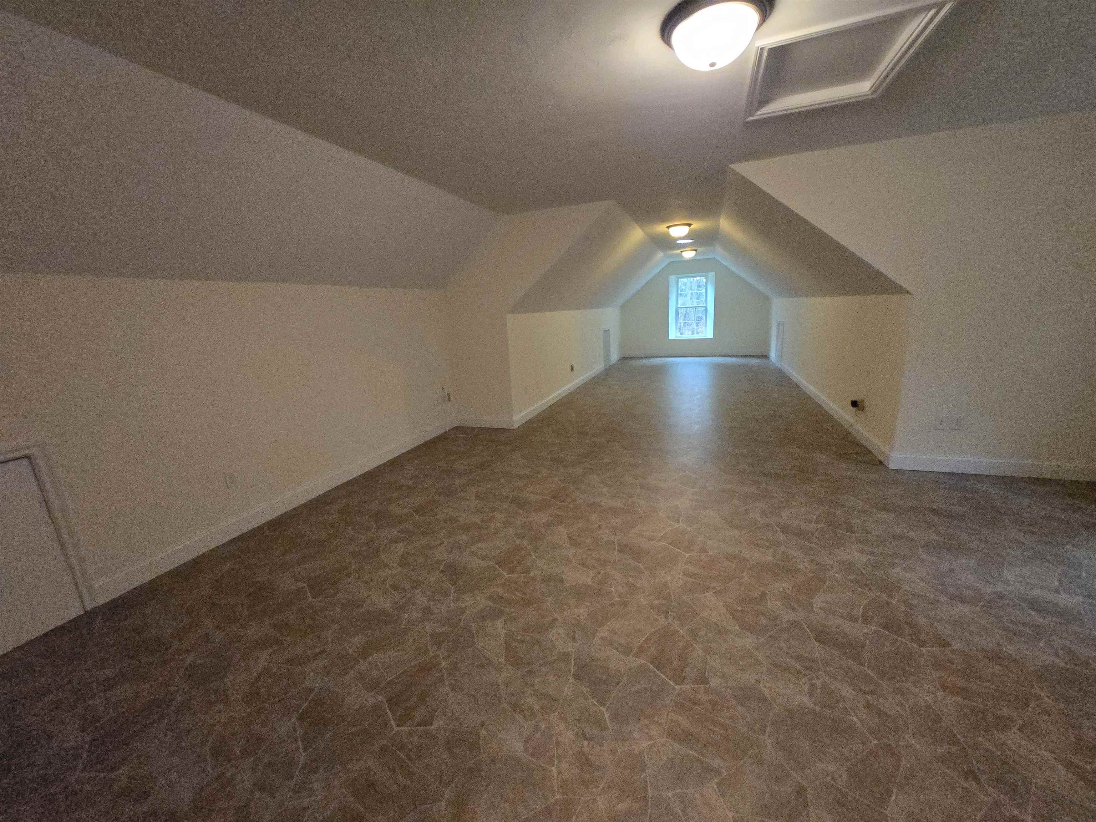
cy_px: 411
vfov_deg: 89.9
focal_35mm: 13
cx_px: 548
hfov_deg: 106.2
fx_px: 412
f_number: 2.2
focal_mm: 1.7
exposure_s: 1/60
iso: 1000
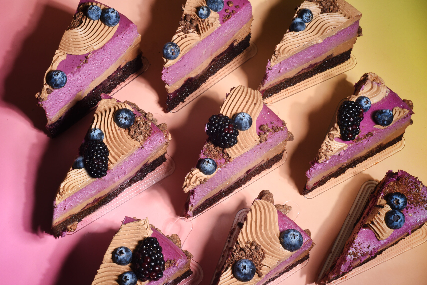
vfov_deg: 27.0
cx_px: 214
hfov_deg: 39.6
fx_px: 593
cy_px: 142
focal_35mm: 50
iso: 1250
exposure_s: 1/125
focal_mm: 50
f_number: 22
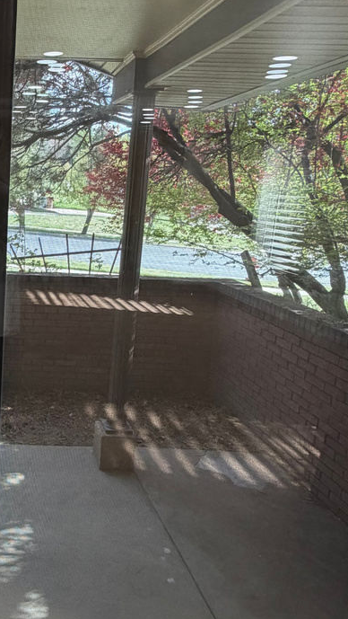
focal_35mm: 34
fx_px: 557
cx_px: -33
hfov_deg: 31.0
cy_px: 285
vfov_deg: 57.9
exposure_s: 1/120
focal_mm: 2.22
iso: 80
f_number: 2.2
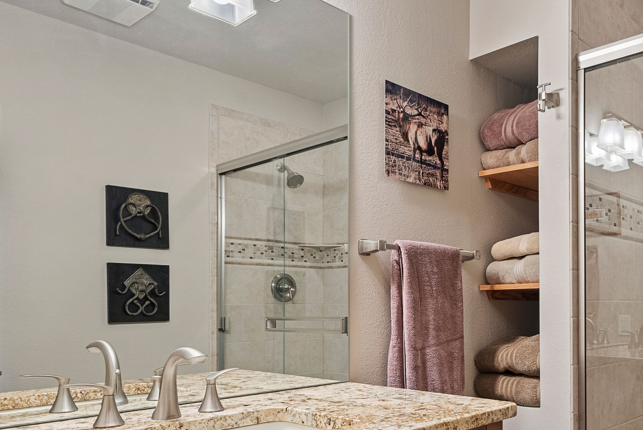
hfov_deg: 56.7
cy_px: 306
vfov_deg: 40.3
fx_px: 572
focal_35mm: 32
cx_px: 454
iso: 800
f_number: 9
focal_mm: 19
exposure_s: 1/8
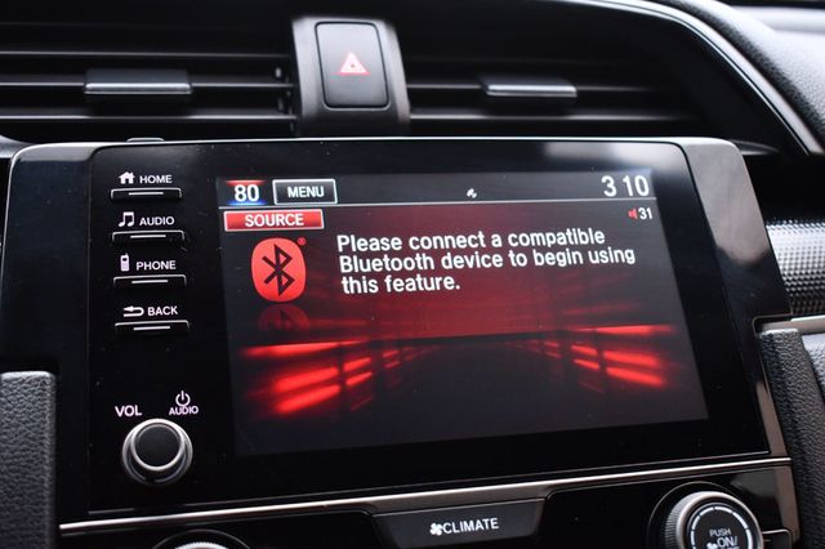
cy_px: 274
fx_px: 1054
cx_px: 412
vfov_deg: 29.2
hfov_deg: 42.8
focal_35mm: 46
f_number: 4.2
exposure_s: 1/125
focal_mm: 31
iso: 1250
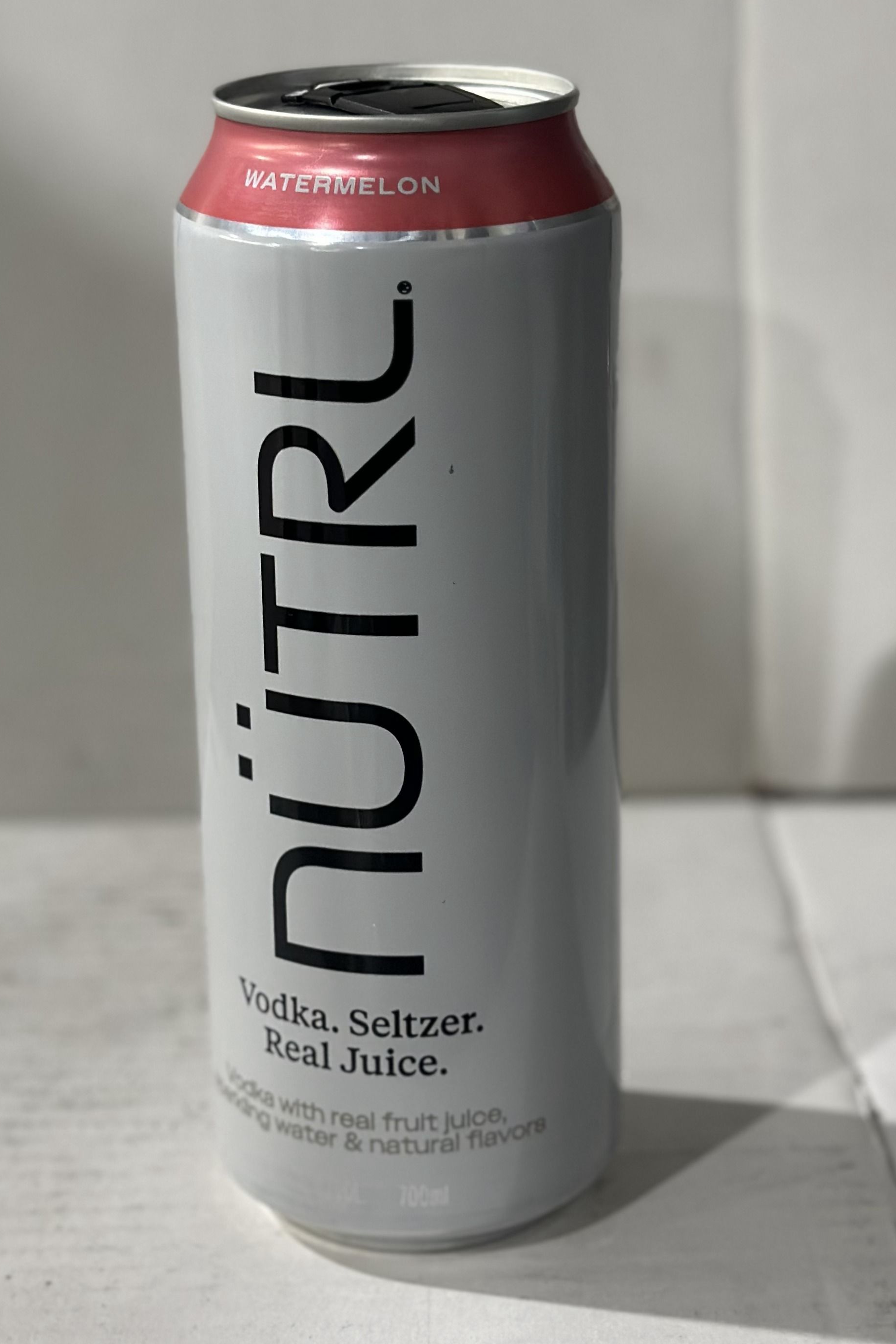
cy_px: 511
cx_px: 418
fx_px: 2725
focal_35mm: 73
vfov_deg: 27.6
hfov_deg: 18.7
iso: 160
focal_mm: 6.86
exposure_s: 1/60
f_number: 1.78
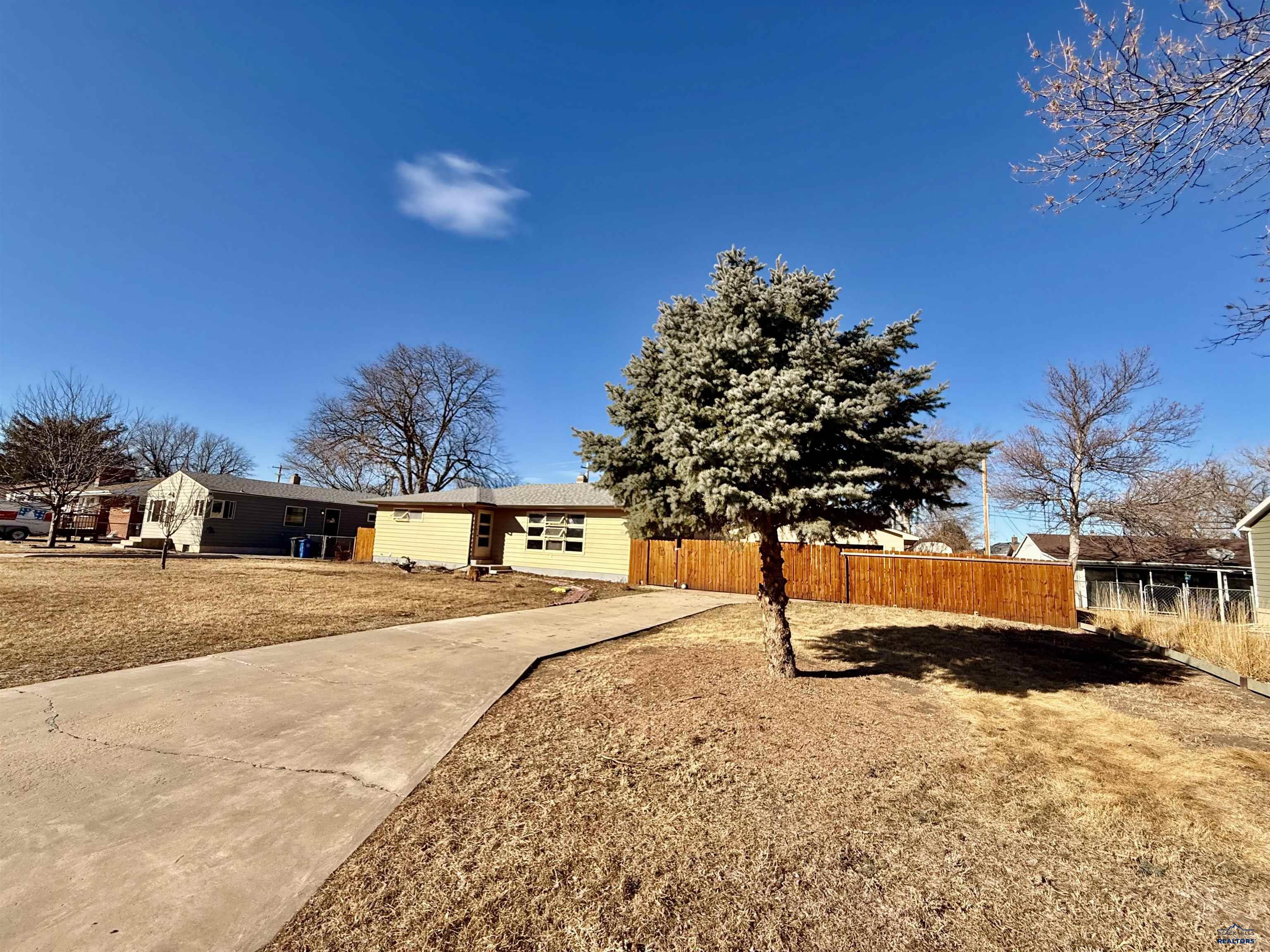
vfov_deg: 85.7
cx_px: 635
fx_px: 514
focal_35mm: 14
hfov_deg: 102.1
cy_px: 476
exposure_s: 1/1656
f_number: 2.2
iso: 50
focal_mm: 2.22
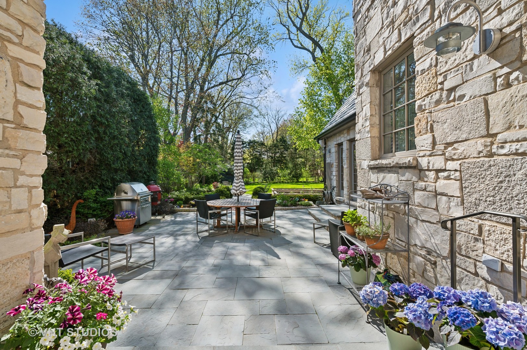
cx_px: 264
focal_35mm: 16
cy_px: 175
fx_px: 234
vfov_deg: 73.7
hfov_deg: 96.8
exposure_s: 1/180
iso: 200
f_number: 9.5
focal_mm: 16
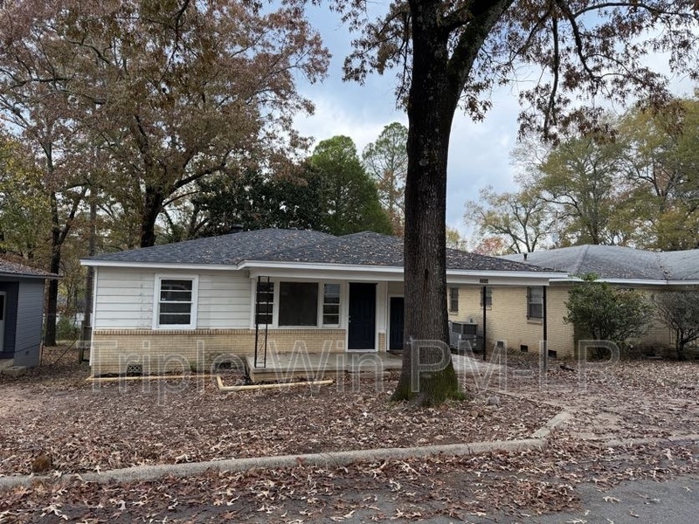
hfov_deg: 71.6
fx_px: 485
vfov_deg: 56.8
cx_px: 350
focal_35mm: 24
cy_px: 262
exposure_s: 1/979
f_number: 1.78
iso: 100
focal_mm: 6.76
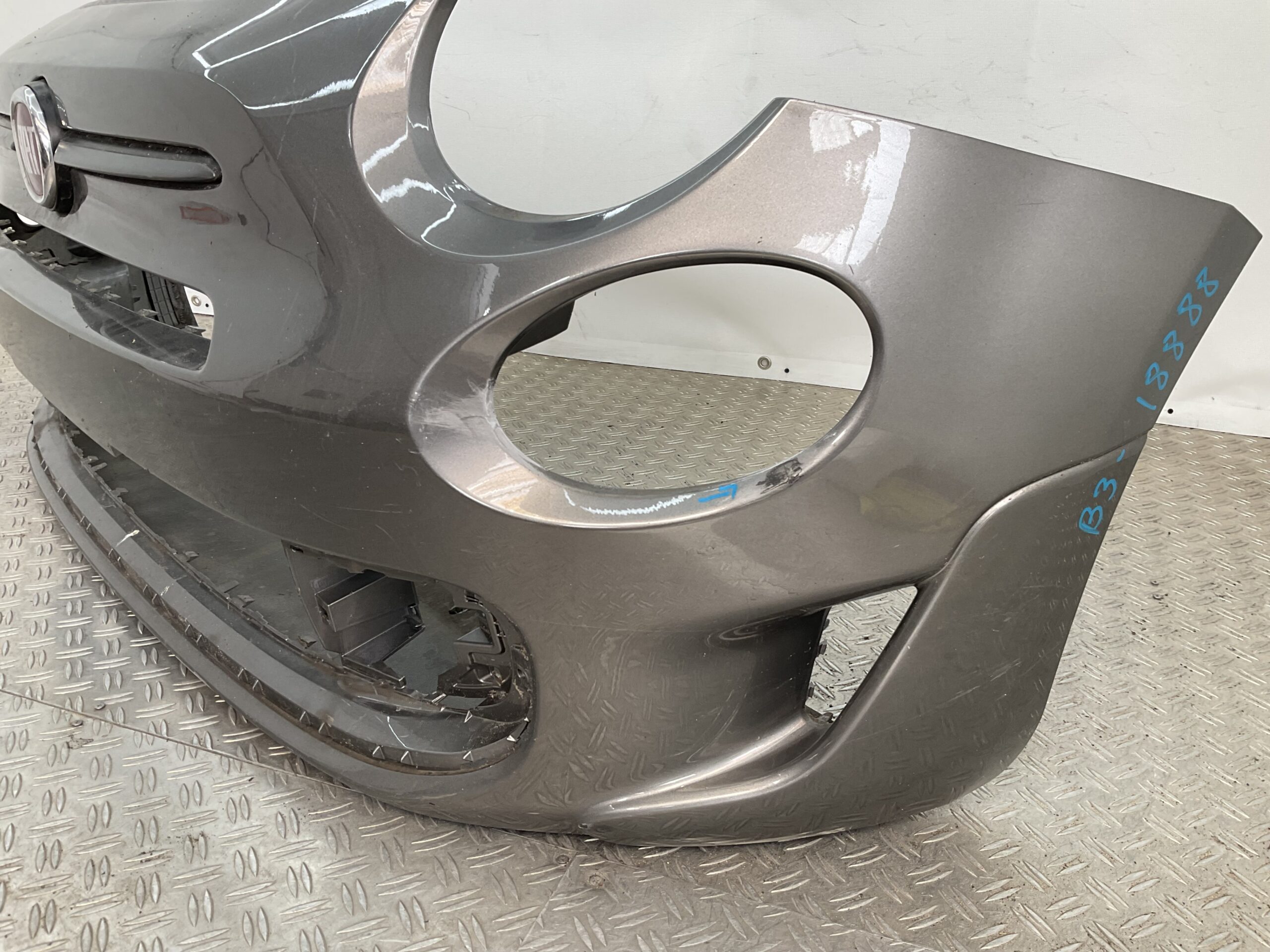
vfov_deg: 48.2
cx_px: 635
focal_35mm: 29
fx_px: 1064
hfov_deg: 61.7
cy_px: 476
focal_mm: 3
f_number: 1.8
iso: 20
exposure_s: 1/100
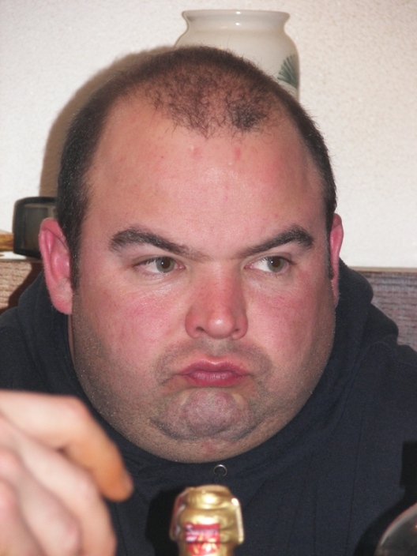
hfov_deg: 6.2
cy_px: 278
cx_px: 208
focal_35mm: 241
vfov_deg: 8.2
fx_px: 3871
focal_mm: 40
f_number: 3.6
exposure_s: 1/60
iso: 100
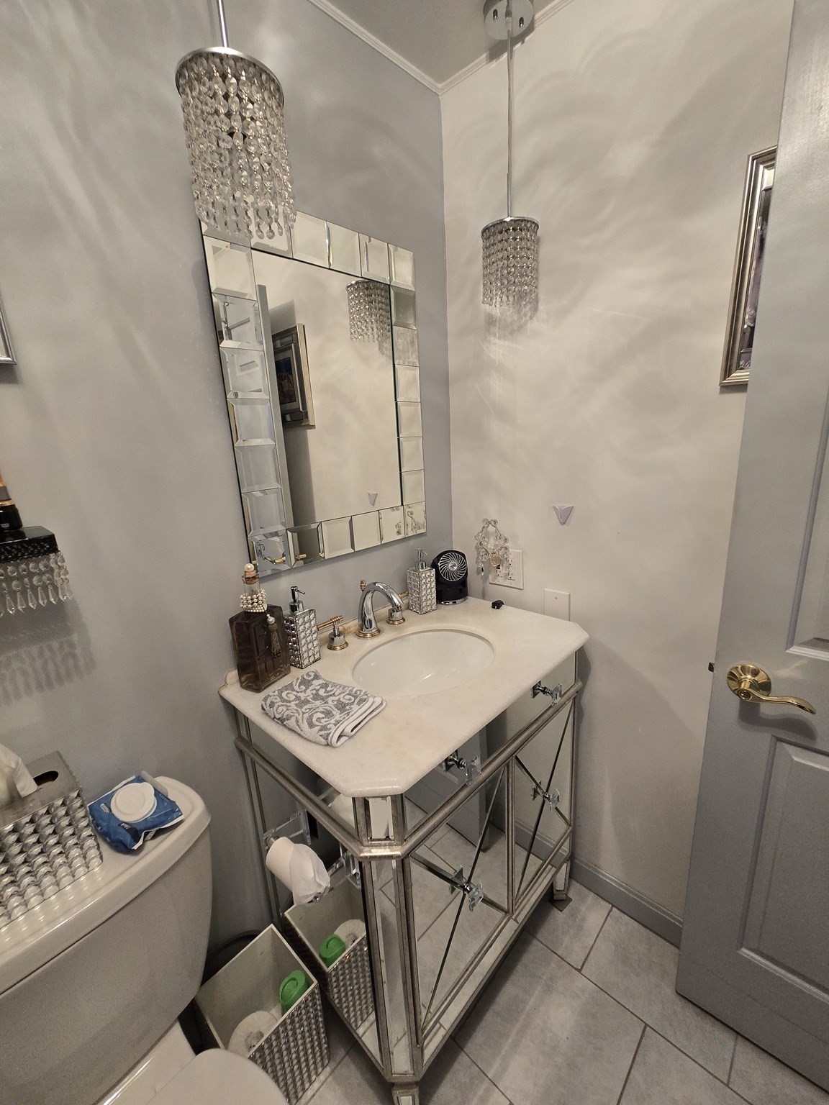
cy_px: 552
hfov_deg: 89.9
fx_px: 415
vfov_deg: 106.2
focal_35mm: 13
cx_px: 414
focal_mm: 2.2
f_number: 2.2
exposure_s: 1/60
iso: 400
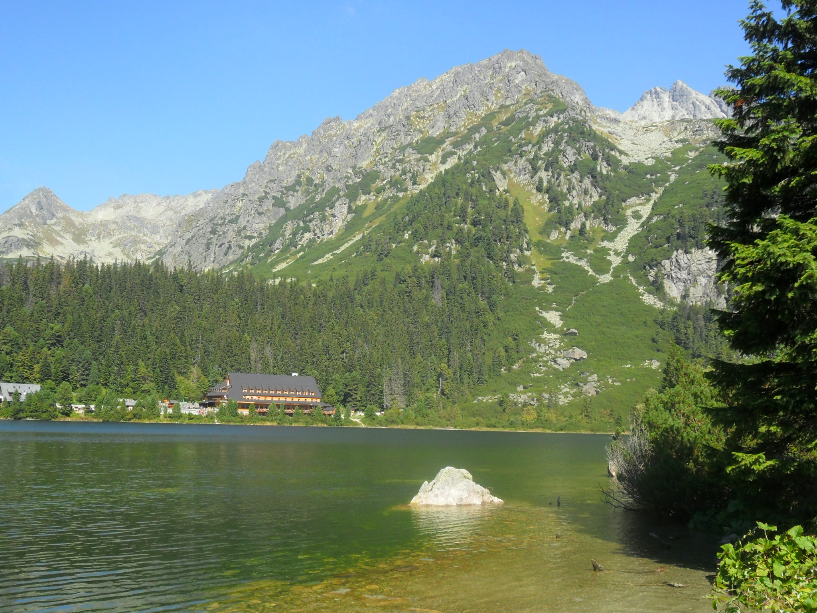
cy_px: 306
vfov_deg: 38.7
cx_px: 408
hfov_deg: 50.1
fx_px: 873
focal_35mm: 37
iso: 100
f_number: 4
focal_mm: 6.6
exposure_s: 1/500
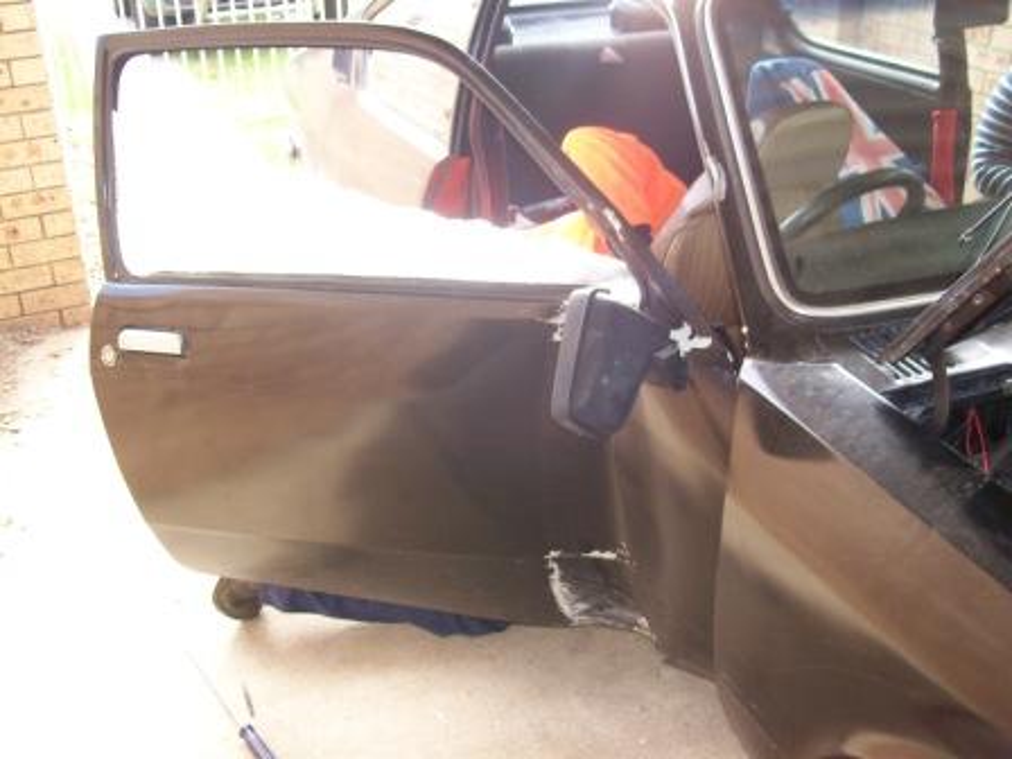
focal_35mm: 36
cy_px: 380
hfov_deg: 51.4
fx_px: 1052
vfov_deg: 39.7
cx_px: 506
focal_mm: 6
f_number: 2.7
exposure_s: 1/64
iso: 80
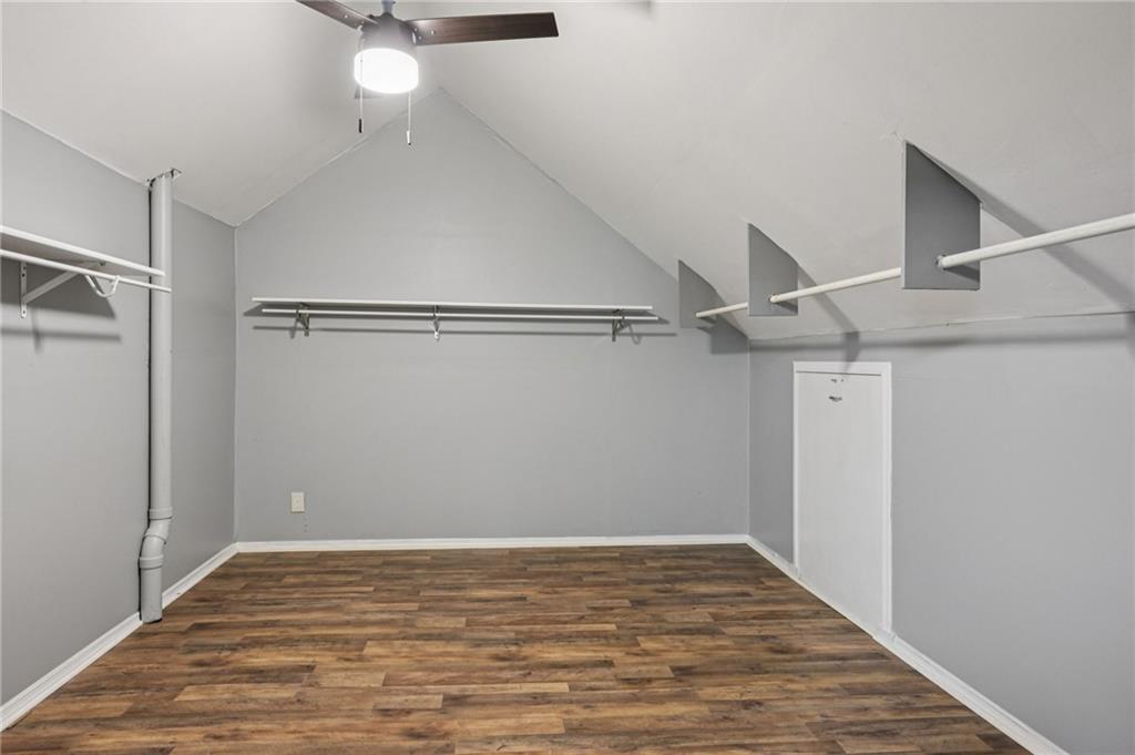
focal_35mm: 22
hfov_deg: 79.9
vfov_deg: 58.3
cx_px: 568
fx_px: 677
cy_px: 378
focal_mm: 21.5
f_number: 8
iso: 400
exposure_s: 1/5
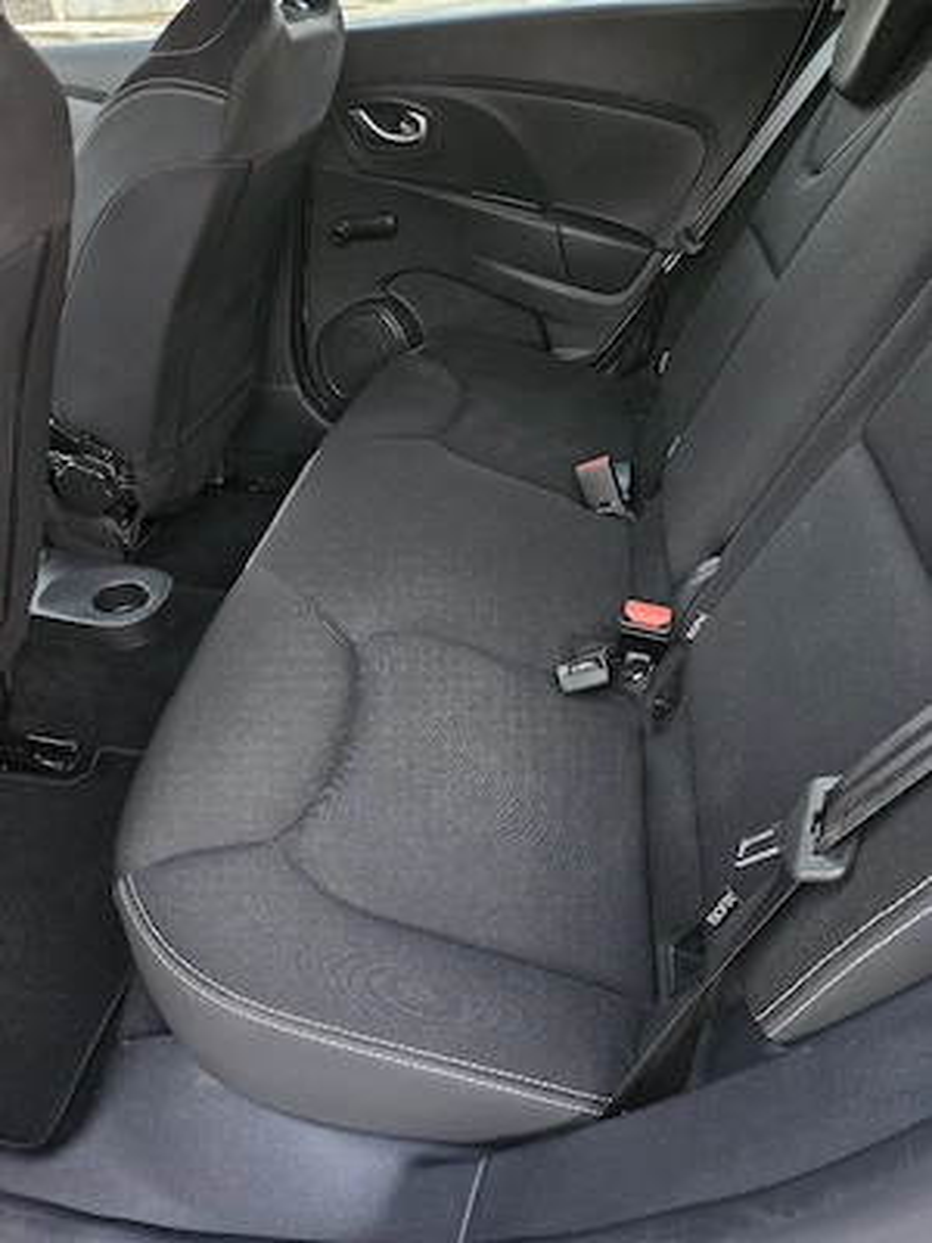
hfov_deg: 58.9
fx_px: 826
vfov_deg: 73.9
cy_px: 622
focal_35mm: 23
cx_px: 466
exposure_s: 1/25.1
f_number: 1.8
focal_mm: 5.4
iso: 640
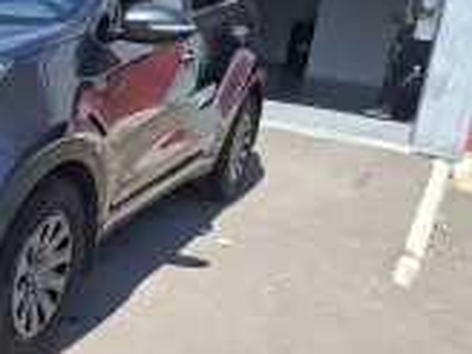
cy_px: 153
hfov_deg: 31.2
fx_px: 750
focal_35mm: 55
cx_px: -43
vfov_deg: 26.5
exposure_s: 1/895
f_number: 1.8
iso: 32
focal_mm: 4.69
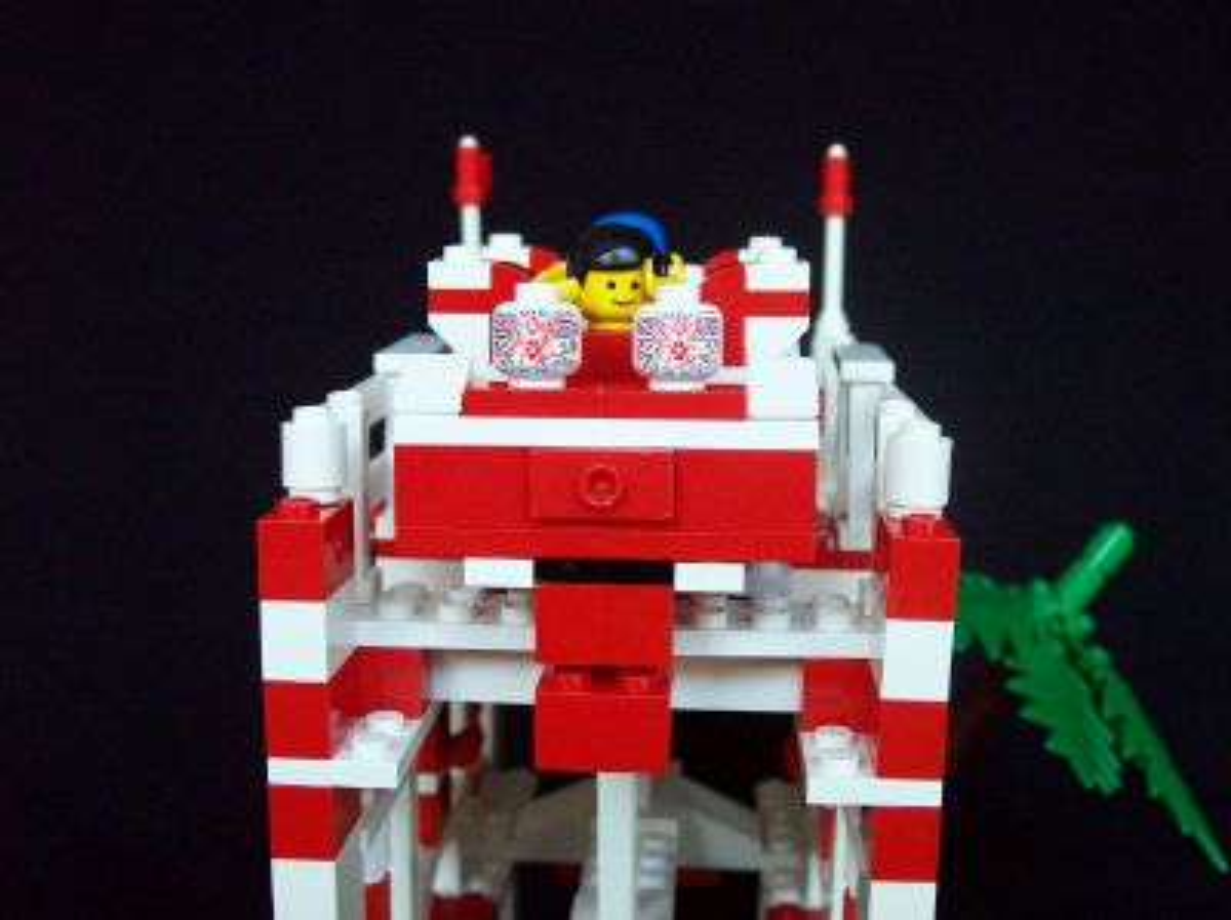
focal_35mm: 45
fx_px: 1598
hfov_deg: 42.1
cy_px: 460
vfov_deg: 32.1
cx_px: 616
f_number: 3
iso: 147
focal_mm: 7.6
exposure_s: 1/42
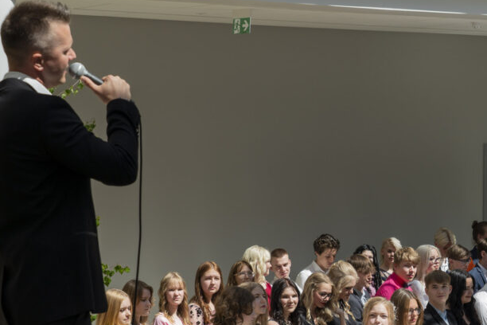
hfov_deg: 19.9
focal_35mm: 102
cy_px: 255
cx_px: 344
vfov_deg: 13.4
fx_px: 1380
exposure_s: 1/250
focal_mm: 61
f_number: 7.1
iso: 200
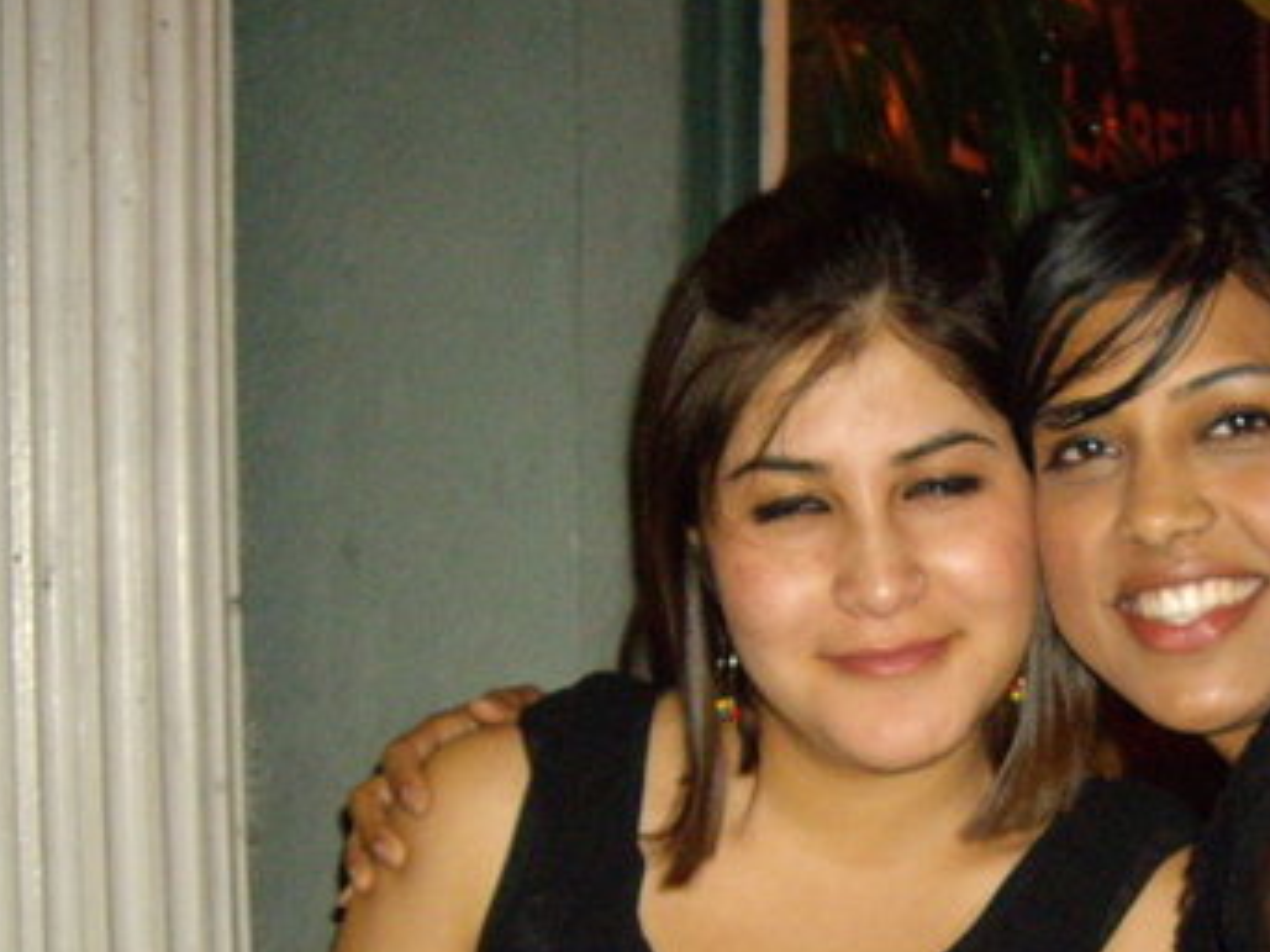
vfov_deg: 20.5
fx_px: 2604
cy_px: 752
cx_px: 977
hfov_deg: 27.0
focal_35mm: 71
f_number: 2.7
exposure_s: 1/40
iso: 400
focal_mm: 6.2
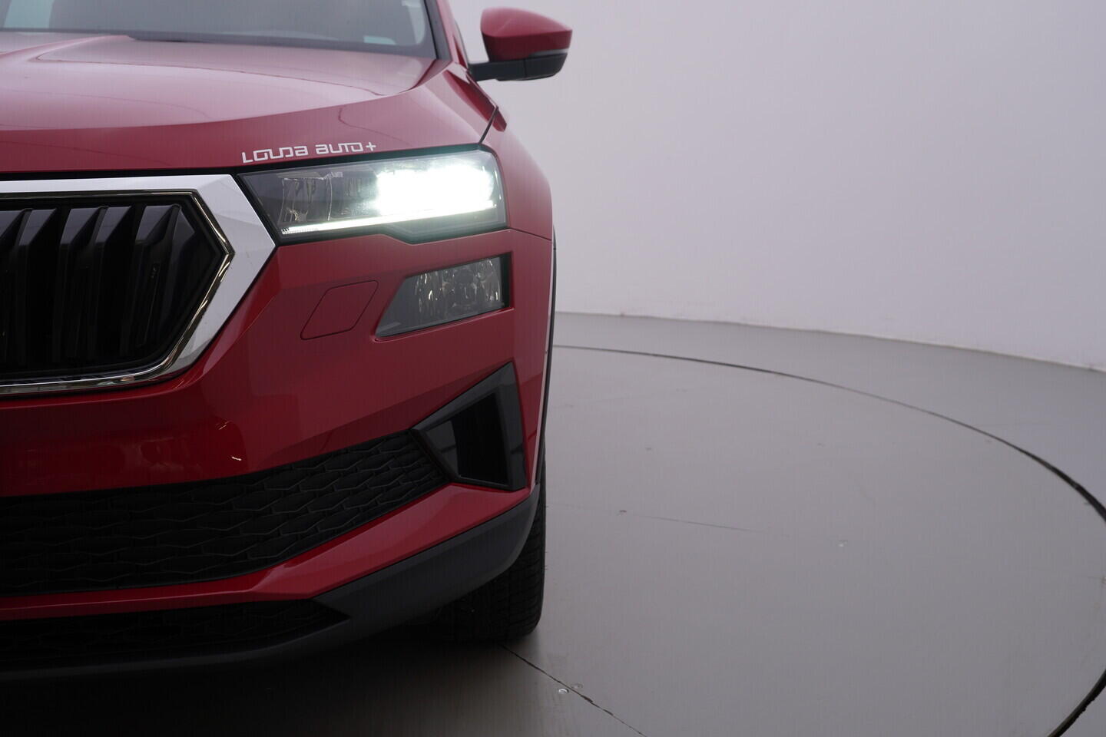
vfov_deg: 36.9
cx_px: 553
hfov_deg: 53.1
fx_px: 1106
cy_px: 368
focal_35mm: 36
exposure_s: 1/100
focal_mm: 24
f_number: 4.5
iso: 125
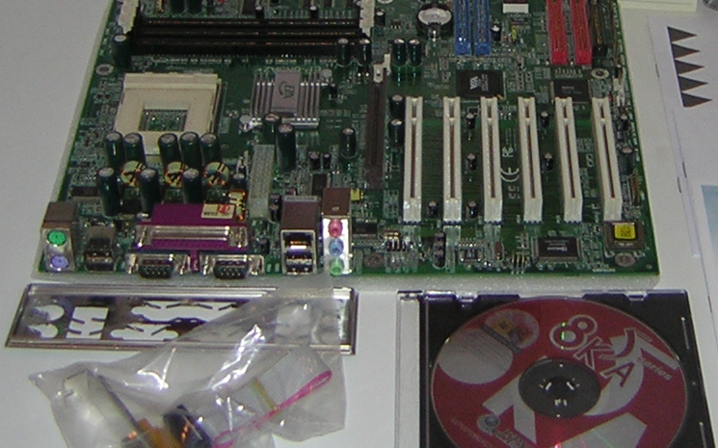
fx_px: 1604
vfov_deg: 15.6
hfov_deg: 24.9
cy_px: 0
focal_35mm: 82
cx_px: 557
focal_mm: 4.7
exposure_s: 1/60.1
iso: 50
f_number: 2.6
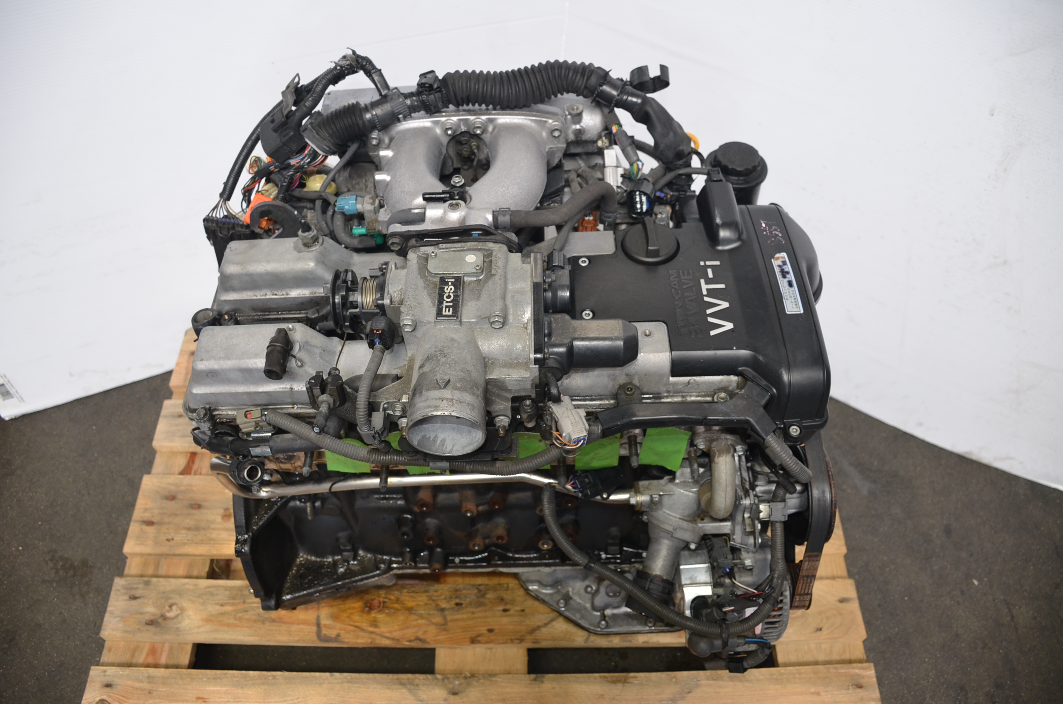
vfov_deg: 47.7
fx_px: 796
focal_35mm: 27
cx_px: 532
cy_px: 352
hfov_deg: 67.5
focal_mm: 18
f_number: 3.5
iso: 640
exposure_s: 1/60
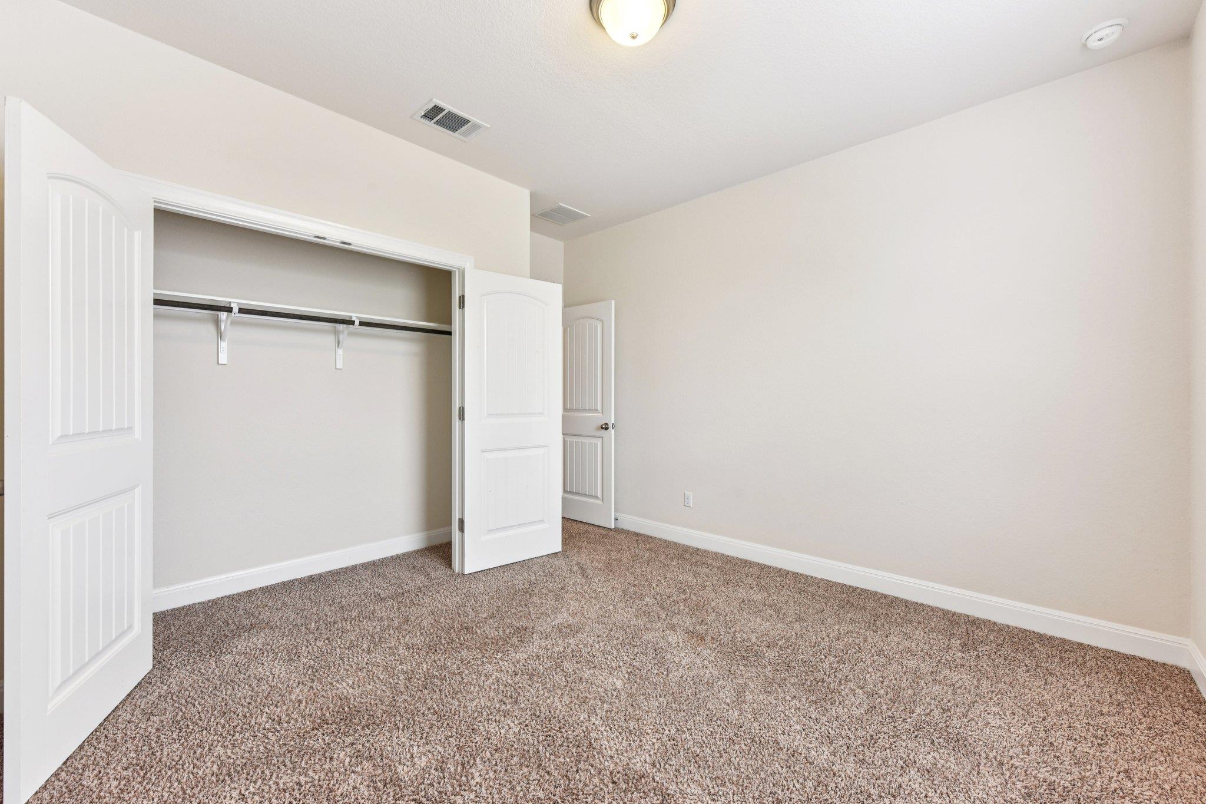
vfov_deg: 81.2
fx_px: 469
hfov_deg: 104.3
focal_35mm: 14
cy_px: 402
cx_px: 603
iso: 360
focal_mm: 14
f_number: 8
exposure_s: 1/15
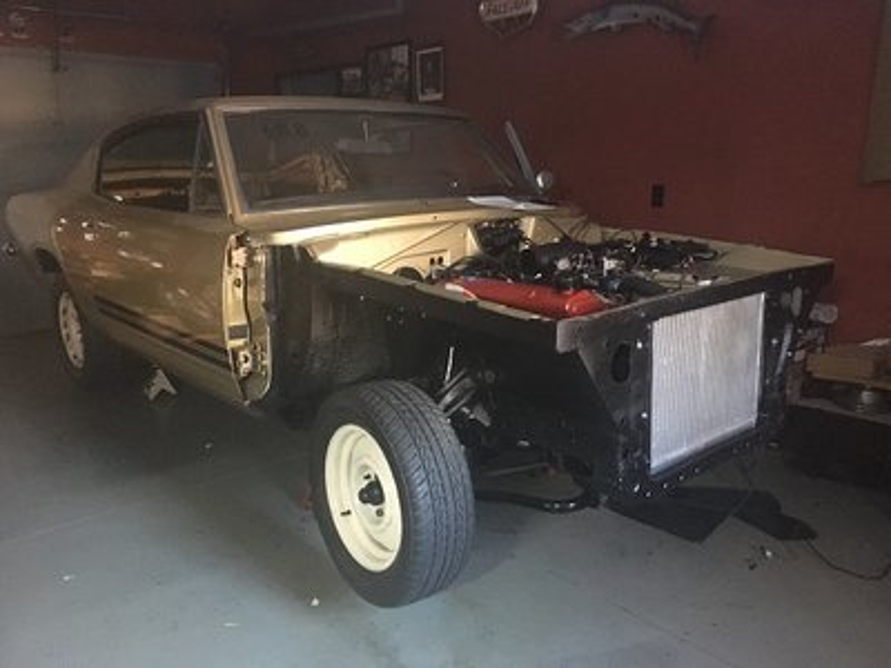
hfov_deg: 61.7
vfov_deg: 48.2
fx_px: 746
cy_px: 334
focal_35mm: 29
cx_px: 446
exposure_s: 1/15
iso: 320
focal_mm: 4.15
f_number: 2.2
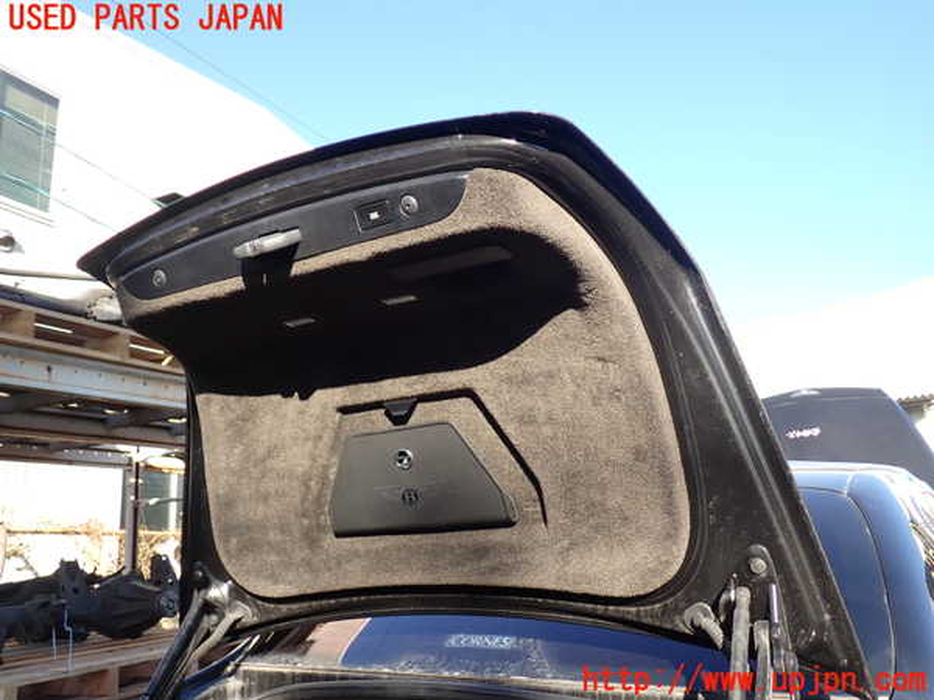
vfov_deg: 46.8
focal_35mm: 30
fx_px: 809
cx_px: 467
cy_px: 350
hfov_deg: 60.0
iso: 100
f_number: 6.3
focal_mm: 5.4
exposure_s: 1/60
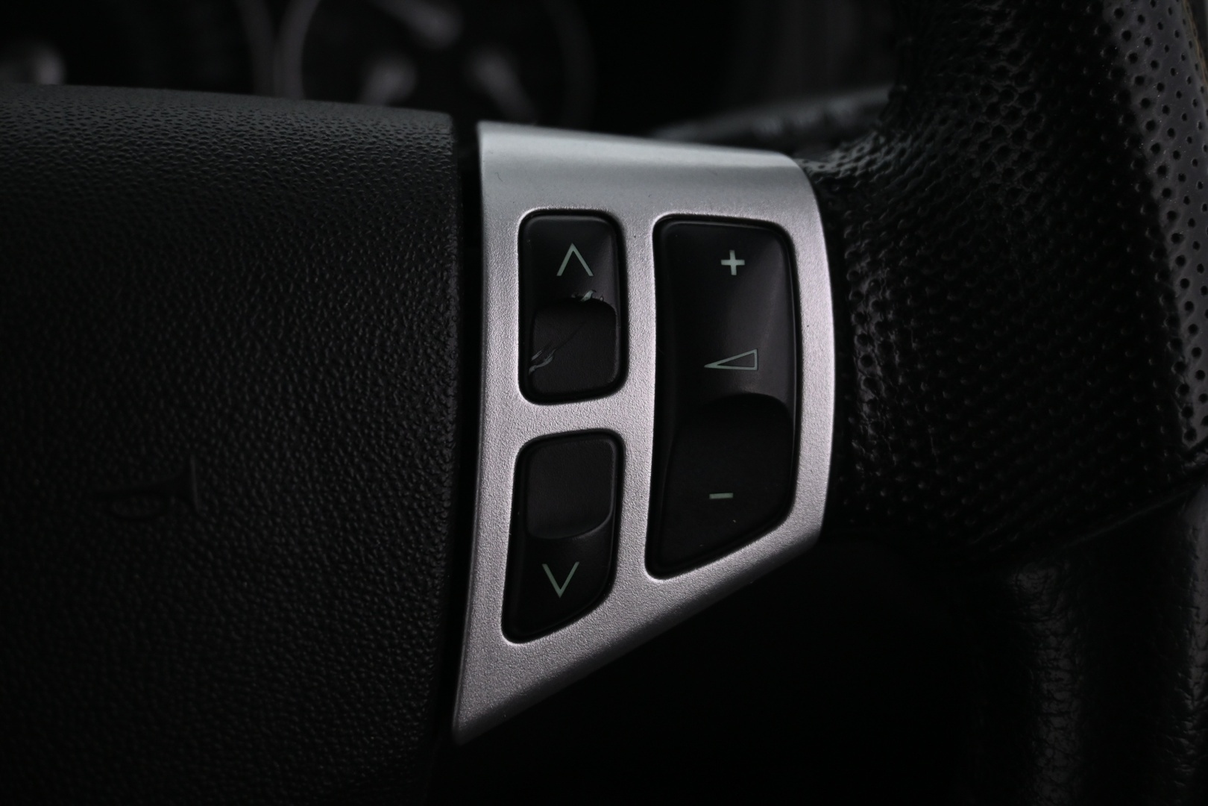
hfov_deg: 46.4
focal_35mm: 42
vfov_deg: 31.9
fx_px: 1409
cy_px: 403
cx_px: 604
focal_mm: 28
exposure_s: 1/50
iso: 1250
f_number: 4.5
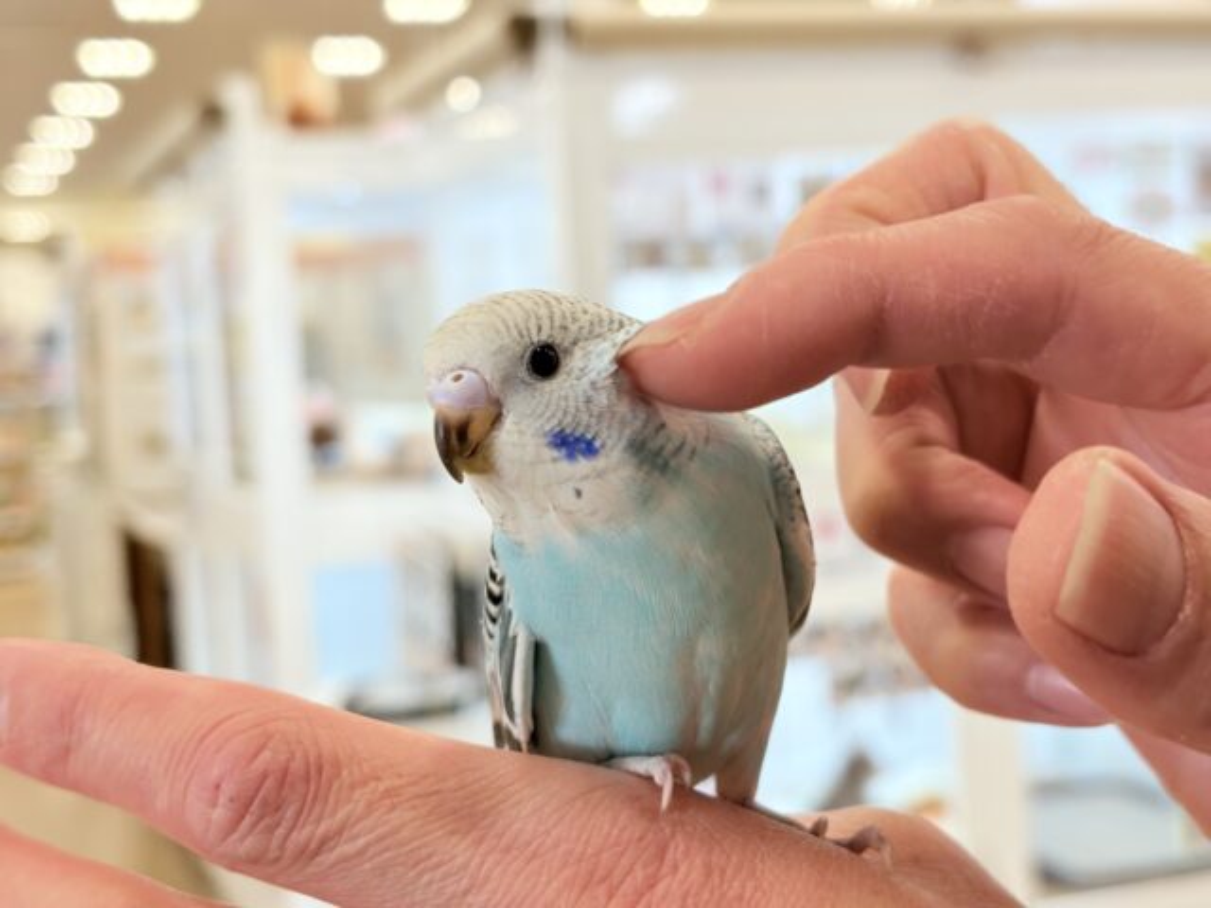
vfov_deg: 28.0
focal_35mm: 52
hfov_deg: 36.8
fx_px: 1819
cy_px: 454
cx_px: 606
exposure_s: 1/50
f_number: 1.6
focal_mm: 5.96
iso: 32
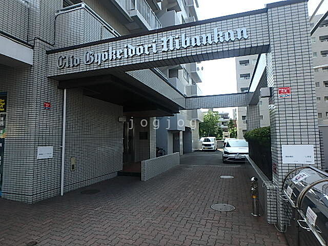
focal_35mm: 21
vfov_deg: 63.4
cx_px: 164
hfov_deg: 79.0
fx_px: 199
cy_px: 123
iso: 125
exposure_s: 1/500
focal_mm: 3.7
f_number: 3.5
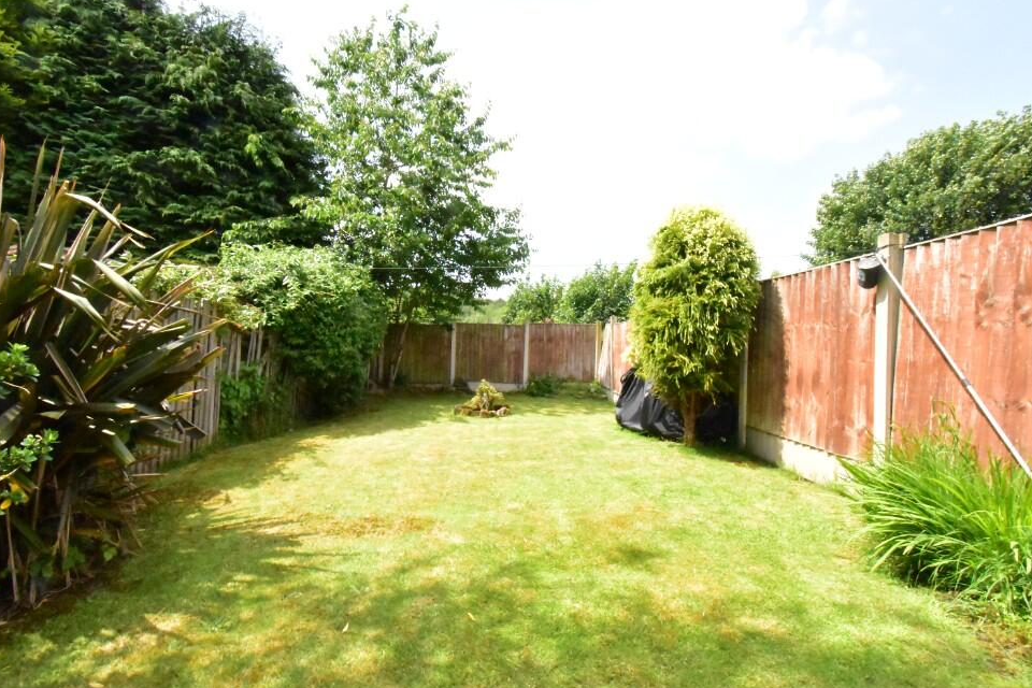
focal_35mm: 16
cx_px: 489
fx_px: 459
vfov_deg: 73.7
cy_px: 347
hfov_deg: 96.7
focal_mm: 10
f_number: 22
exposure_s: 1/1000
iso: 12800
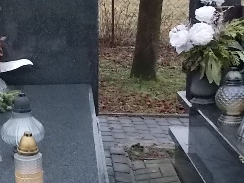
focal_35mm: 69
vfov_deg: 21.3
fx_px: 486
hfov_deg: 26.4
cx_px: -10
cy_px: 98
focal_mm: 4.6
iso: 400
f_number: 3.2
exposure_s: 1/80
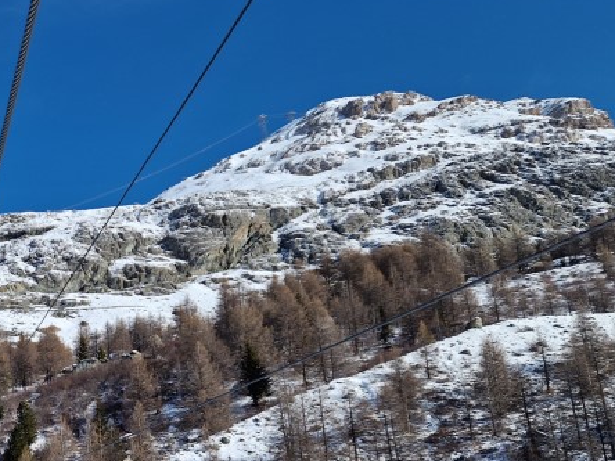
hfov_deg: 32.9
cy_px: 403
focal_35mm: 53
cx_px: -15
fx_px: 942
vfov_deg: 26.7
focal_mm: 5.4
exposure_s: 1/1924
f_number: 1.8
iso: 50
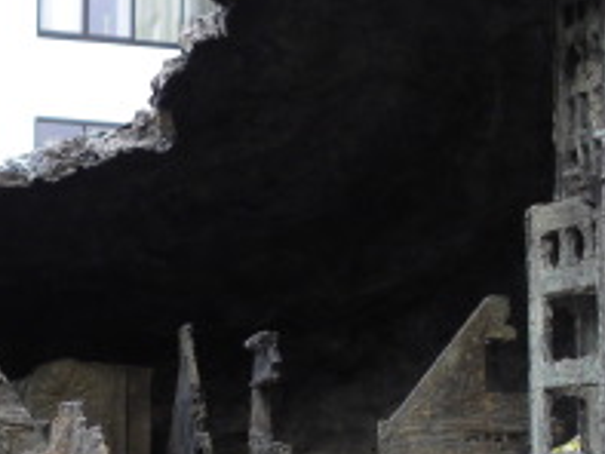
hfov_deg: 16.4
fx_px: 2099
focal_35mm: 120
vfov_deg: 12.3
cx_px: 240
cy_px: 319
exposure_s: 1/61.2
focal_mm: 6.6
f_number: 3.2
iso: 102
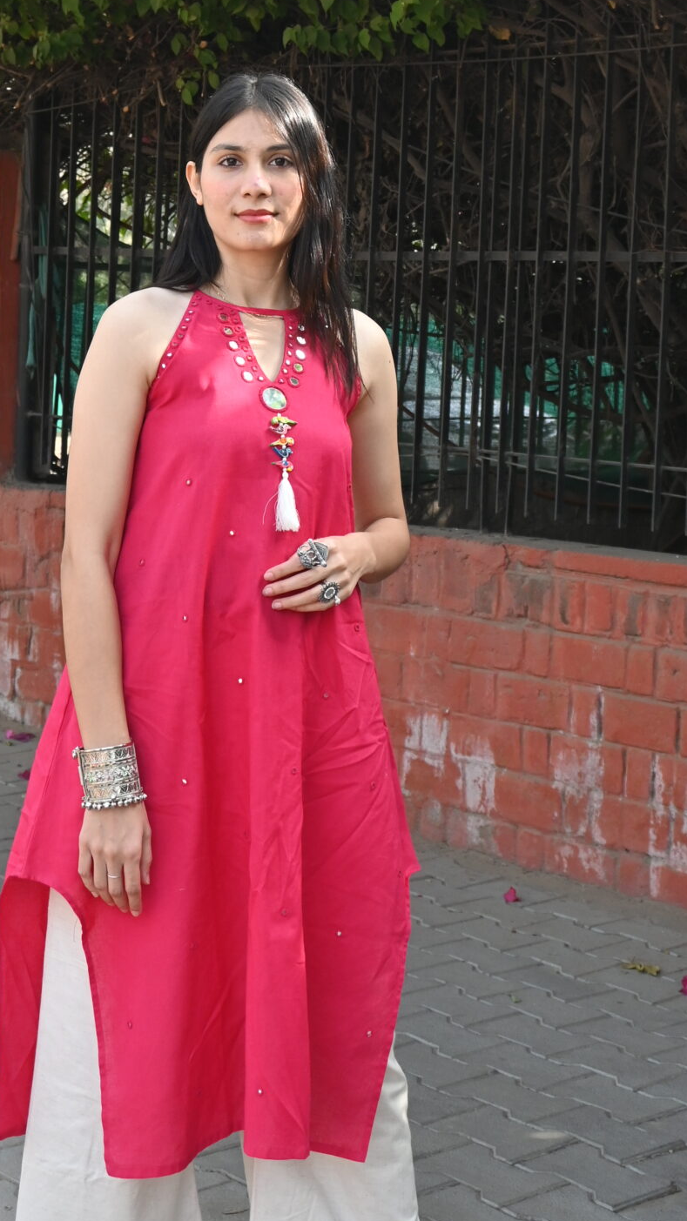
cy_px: 293
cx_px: 304
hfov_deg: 18.3
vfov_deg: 31.3
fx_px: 2136
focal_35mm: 66
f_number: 4.5
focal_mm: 23
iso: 200
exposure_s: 1/250
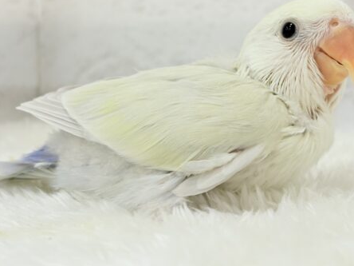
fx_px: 767
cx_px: 202
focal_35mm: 75
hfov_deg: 26.0
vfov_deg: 19.6
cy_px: 94
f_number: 1.6
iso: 80
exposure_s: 1/100
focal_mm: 5.96
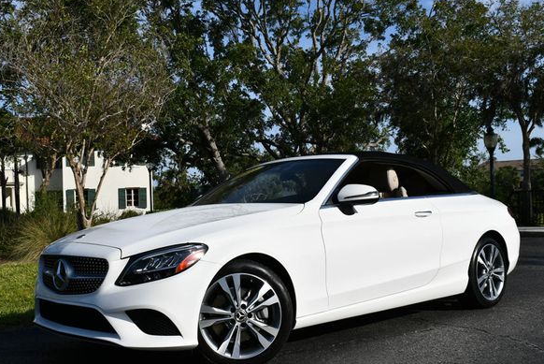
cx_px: 259
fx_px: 665
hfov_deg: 44.5
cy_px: 191
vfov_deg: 30.6
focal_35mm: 44
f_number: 10
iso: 100
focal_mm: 20
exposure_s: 1/400
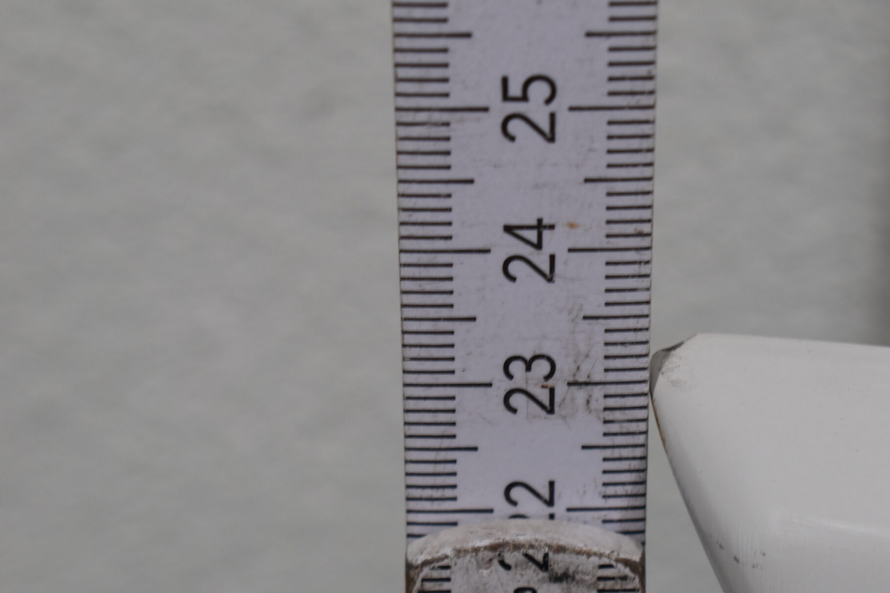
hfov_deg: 17.5
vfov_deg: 11.7
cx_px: 612
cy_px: 404
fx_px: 2885
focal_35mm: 117
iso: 360
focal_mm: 55
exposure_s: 1/60
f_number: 8
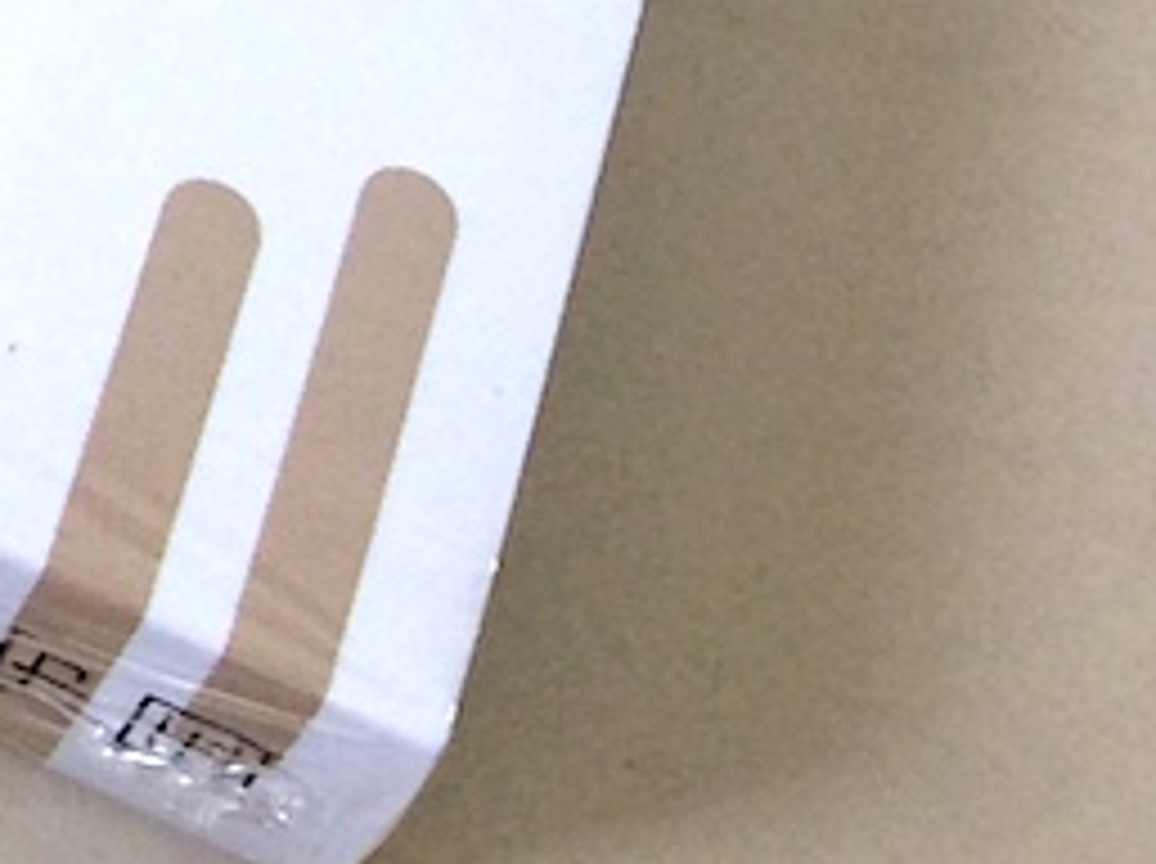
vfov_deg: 9.7
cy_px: -893
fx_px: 4702
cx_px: -1295
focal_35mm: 141
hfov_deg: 12.1
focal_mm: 3.3
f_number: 2.4
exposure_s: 1/25
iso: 32
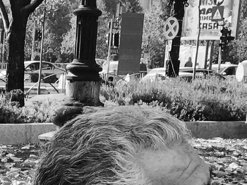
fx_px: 1014
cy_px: 318
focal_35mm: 142
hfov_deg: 13.5
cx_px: -59
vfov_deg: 10.0
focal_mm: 4.15
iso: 25
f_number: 2.2
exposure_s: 1/625
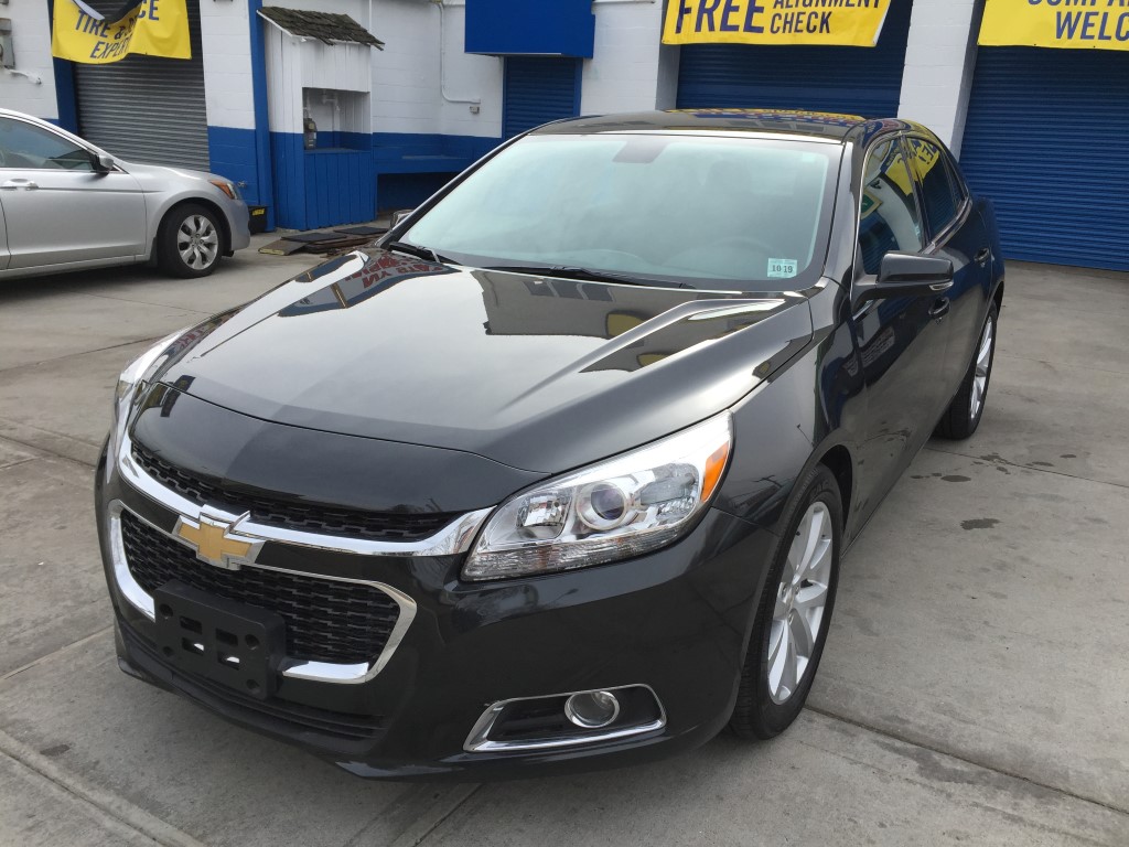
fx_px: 946
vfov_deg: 48.2
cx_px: 564
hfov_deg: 61.7
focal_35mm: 29
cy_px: 424
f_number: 2.2
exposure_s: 1/1130
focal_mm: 4.15
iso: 32
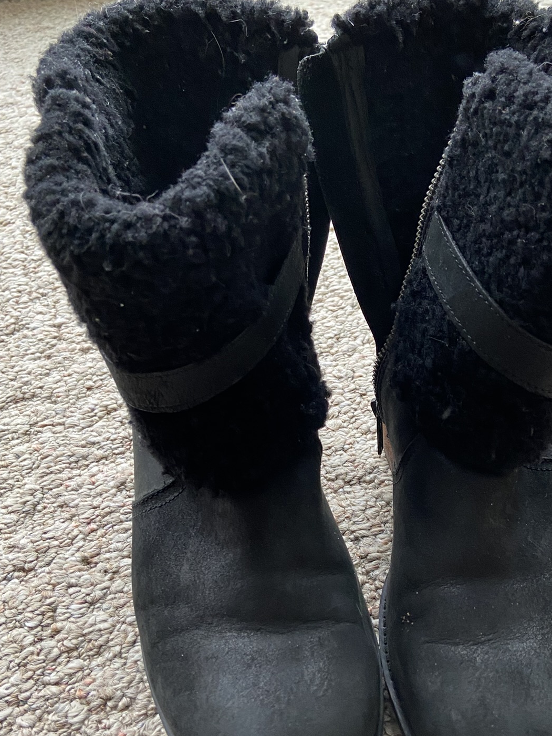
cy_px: 472
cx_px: 362
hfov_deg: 37.4
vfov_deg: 48.4
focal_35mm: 38
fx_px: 808
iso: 160
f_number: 1.8
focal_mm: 4.25
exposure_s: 1/60
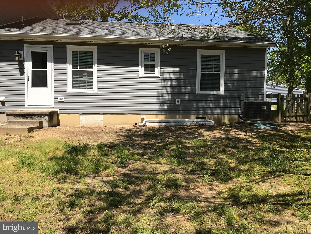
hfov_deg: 63.4
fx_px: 252
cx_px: 156
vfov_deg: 49.7
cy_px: 117
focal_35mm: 28
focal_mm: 3.99
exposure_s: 1/1953
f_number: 1.8
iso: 20
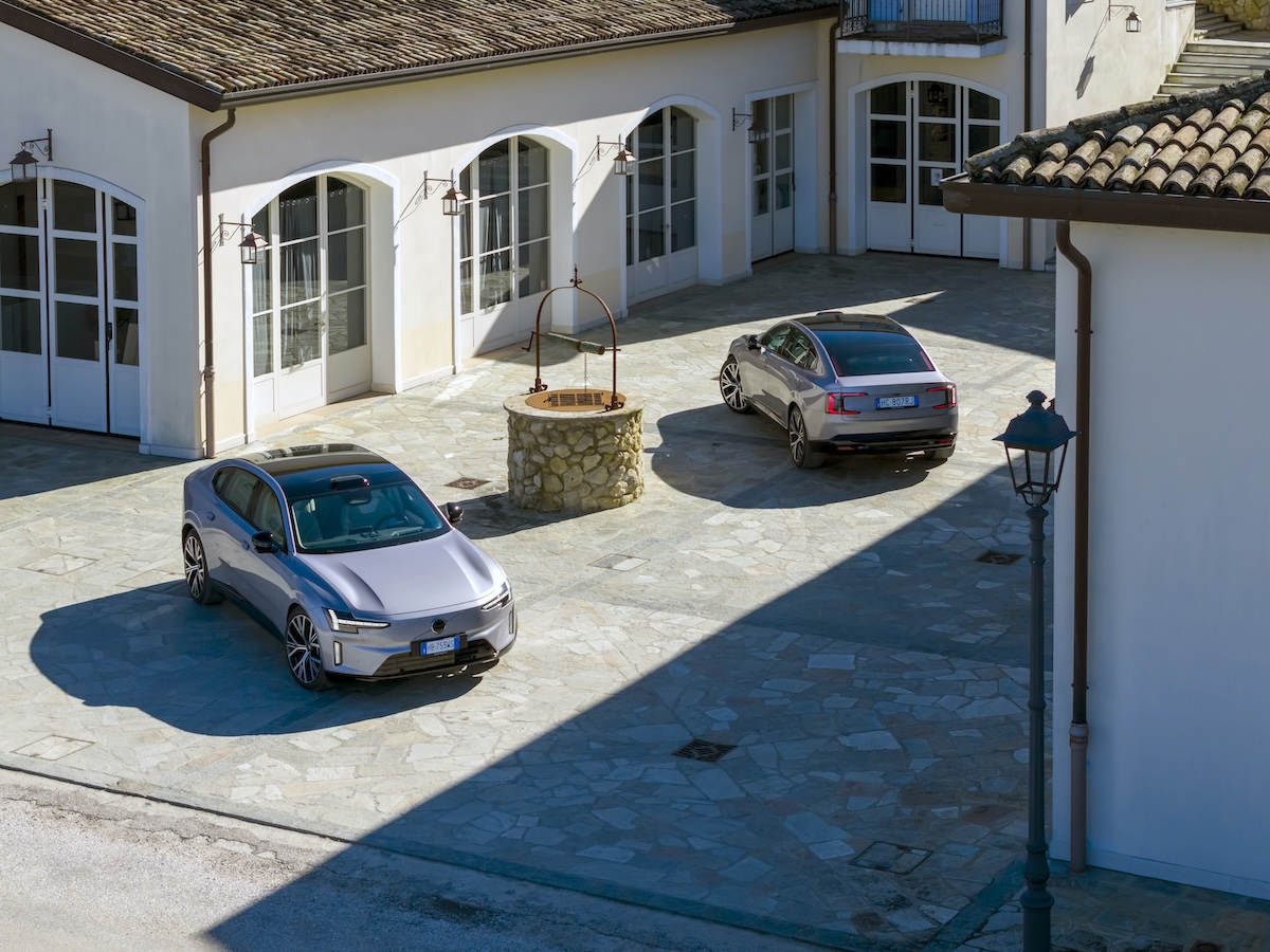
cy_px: 476
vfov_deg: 21.0
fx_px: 2568
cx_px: 635
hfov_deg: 27.8
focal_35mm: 70
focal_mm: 19.35
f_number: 2.8
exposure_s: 1/200
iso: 320
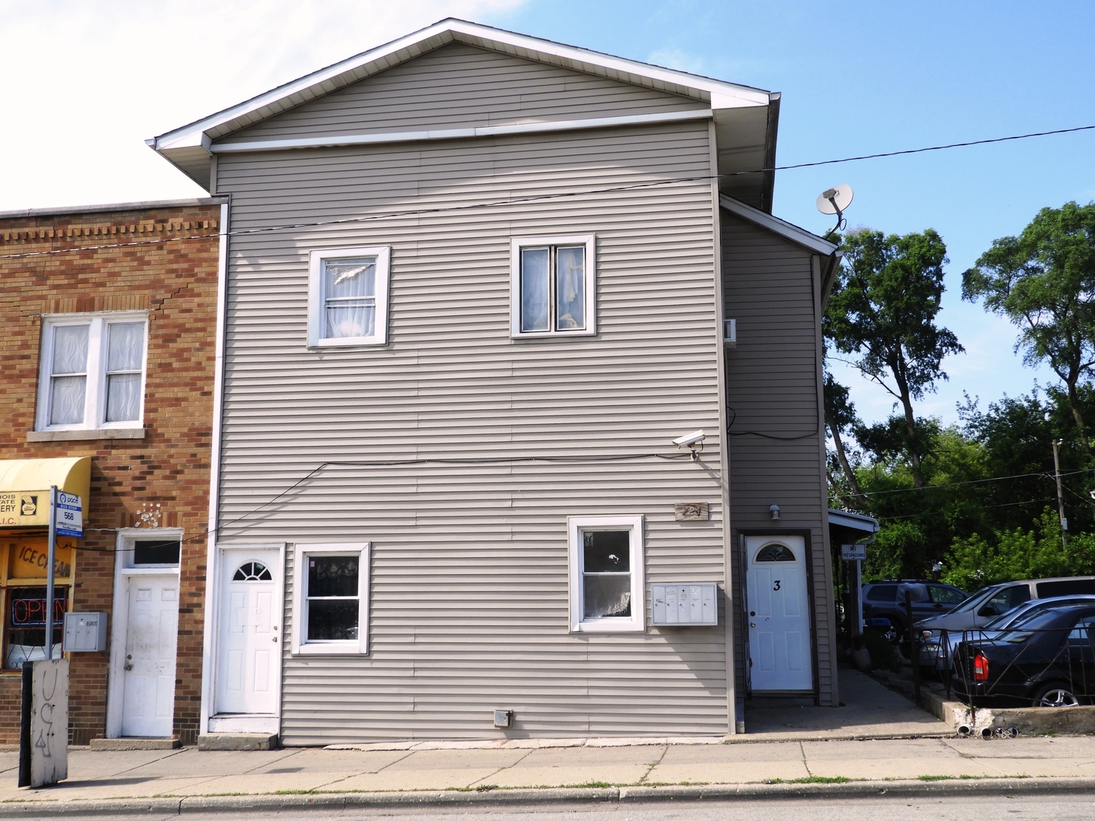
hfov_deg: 52.6
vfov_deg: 40.7
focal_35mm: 35
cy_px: 410
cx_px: 548
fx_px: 1107
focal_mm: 6.3
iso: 100
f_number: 3.8
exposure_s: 1/800
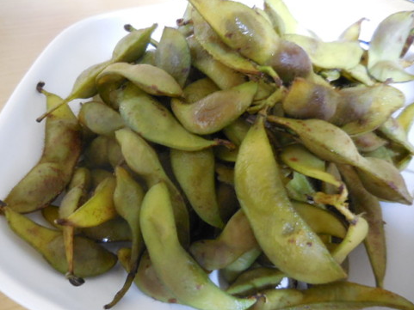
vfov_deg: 53.1
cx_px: 201
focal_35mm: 26
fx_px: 311
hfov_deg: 67.3
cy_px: 156
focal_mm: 4.5
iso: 800
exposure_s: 1/4
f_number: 3.3
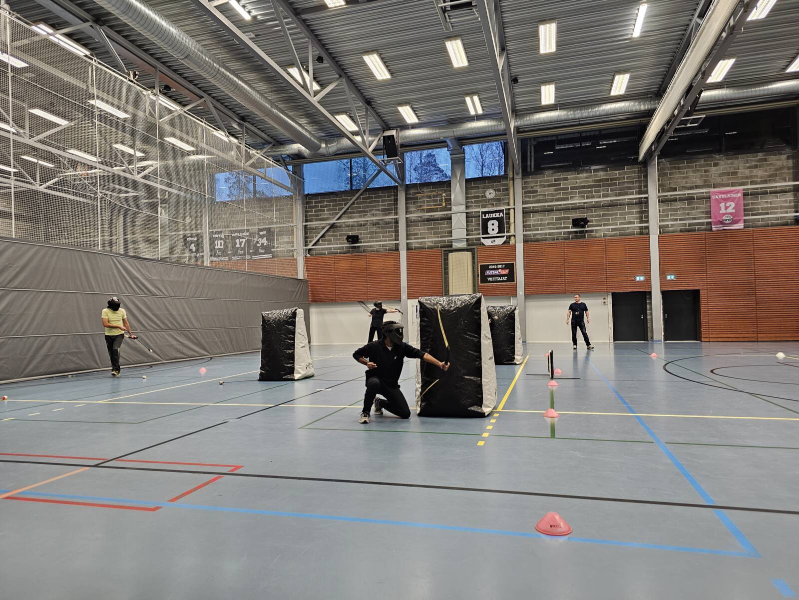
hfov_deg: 73.9
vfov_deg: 58.9
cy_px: 300
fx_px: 531
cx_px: 400
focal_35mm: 23
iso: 125
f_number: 1.7
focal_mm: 6.3
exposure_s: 1/50
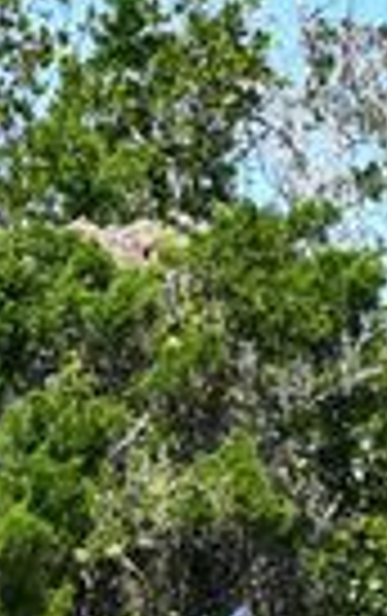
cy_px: 688
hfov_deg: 4.6
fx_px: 4811
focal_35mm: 286
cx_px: 148
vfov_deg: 7.3
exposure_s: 1/250
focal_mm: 30
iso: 140
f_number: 8
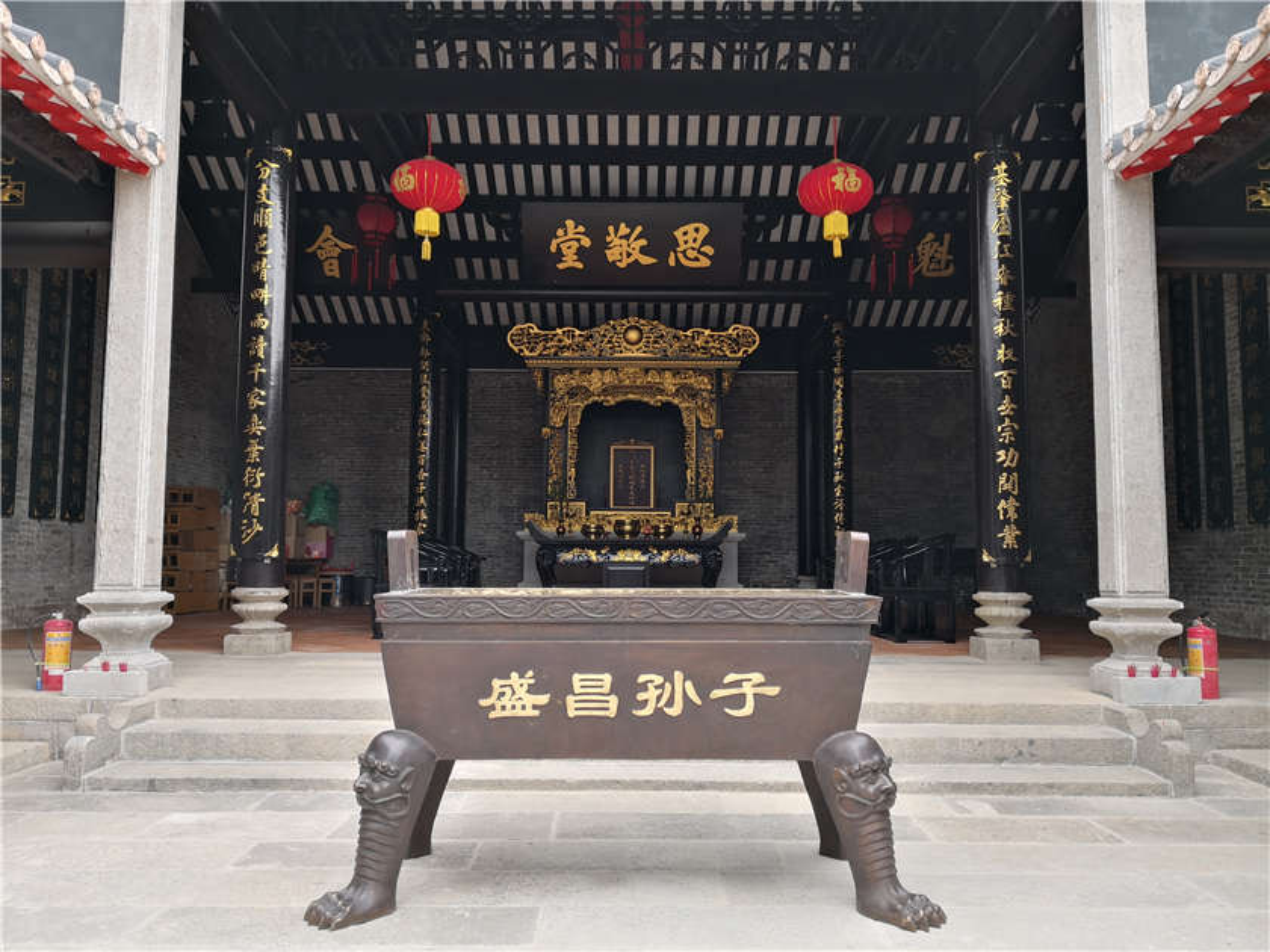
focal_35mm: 27
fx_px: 991
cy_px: 476
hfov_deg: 65.3
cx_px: 635
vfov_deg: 51.4
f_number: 1.6
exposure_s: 1/168
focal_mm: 3.95
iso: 50
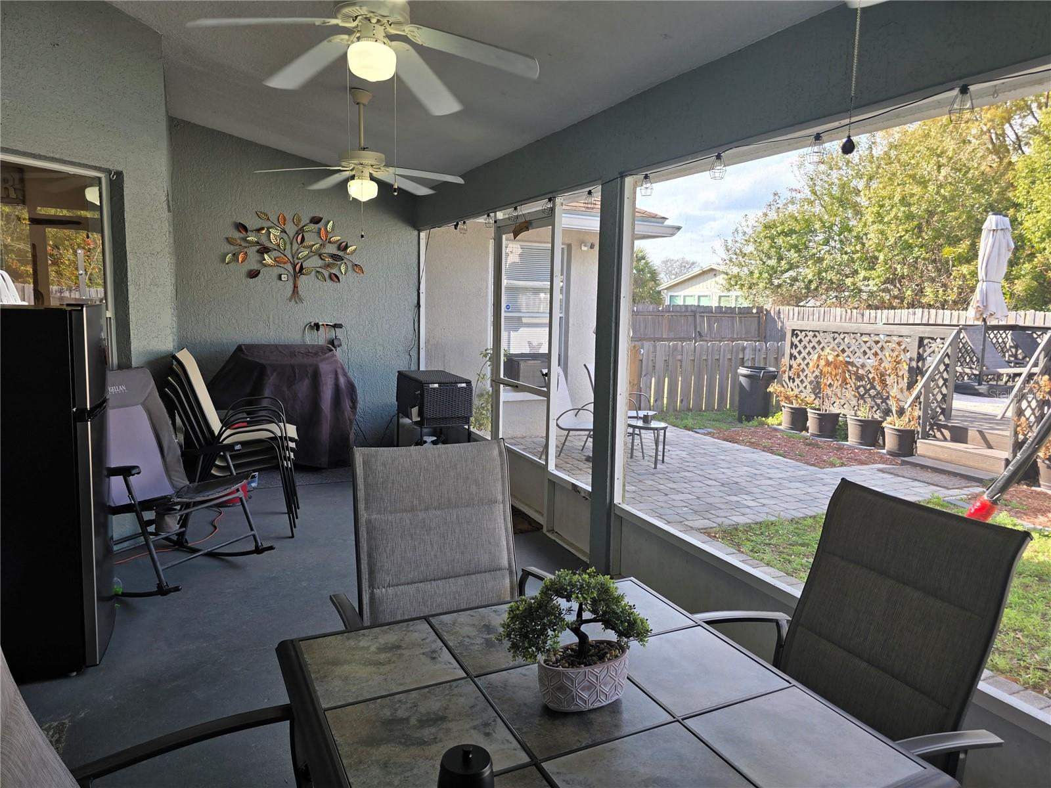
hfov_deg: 73.9
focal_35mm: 23
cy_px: 394
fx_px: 698
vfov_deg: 58.9
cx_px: 526
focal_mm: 6.3
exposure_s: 1/120
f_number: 1.7
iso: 20
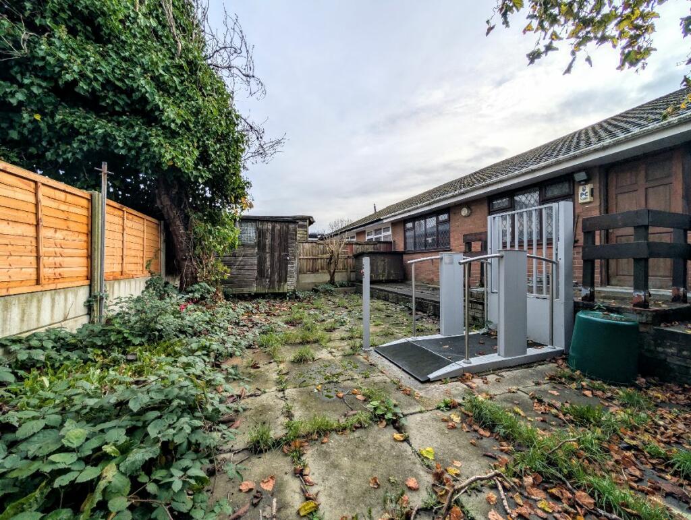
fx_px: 240
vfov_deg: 94.6
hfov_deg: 110.5
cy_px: 260
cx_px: 346
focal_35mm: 12
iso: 49
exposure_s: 1/3268
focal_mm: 2.02
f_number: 1.7
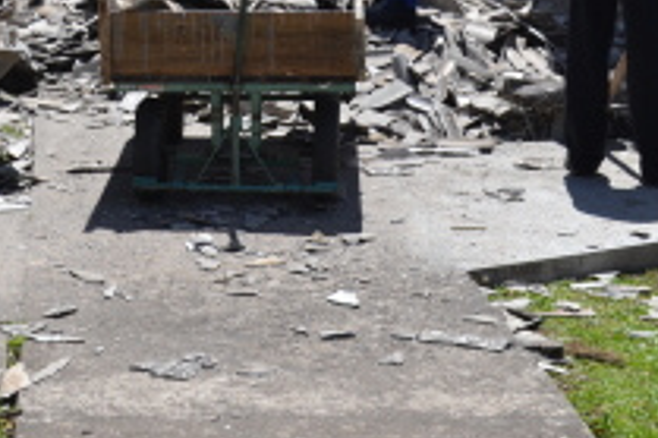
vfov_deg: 11.7
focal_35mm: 115
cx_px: 167
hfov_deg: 17.7
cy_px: -36
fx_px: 2100
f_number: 8
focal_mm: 32
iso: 100
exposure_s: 1/250
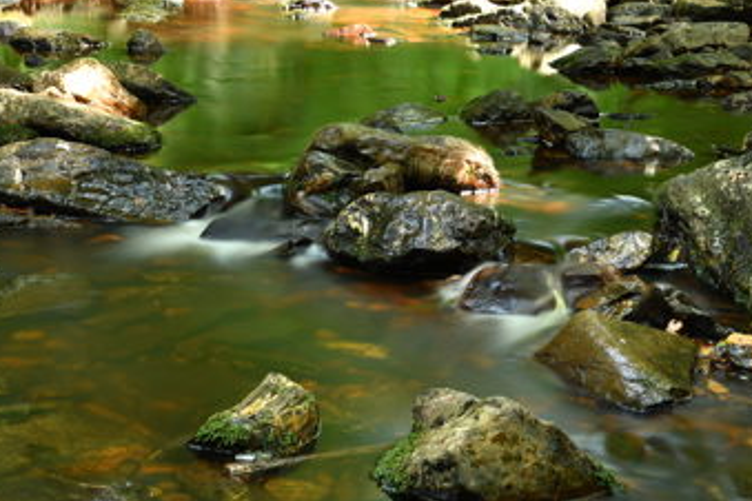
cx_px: 428
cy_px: 285
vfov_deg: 17.5
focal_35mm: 78
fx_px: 1629
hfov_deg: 26.0
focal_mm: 44
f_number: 6.3
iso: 100
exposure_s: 25
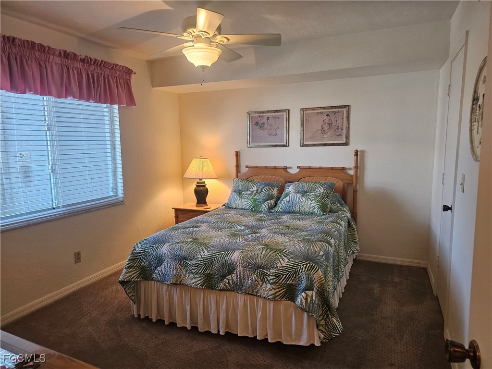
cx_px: 246
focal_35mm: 23
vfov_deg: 58.9
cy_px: 184
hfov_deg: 73.9
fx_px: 327
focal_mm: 6.3
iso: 160
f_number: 1.7
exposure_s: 1/120
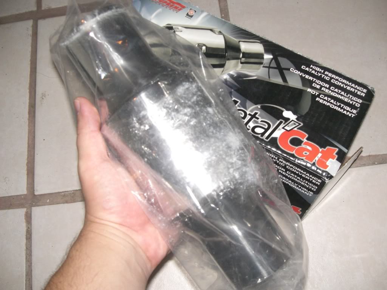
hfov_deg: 49.0
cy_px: 145
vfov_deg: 37.7
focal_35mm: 38
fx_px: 425
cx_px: 194
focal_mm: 6.3
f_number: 3.1
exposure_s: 1/60
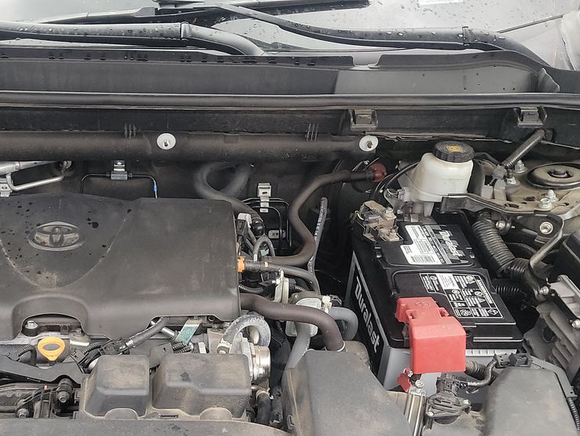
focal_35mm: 52
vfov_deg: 27.5
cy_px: 349
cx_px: 175
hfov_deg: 36.3
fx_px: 872
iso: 243
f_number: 1.8
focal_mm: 6.7
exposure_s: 1/59
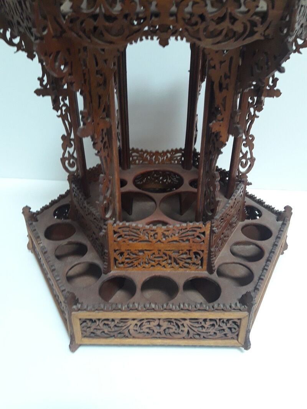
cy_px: 204
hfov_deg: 49.7
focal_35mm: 28
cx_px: 154
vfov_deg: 63.4
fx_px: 331
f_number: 1.9
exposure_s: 1/17
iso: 160
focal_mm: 3.7
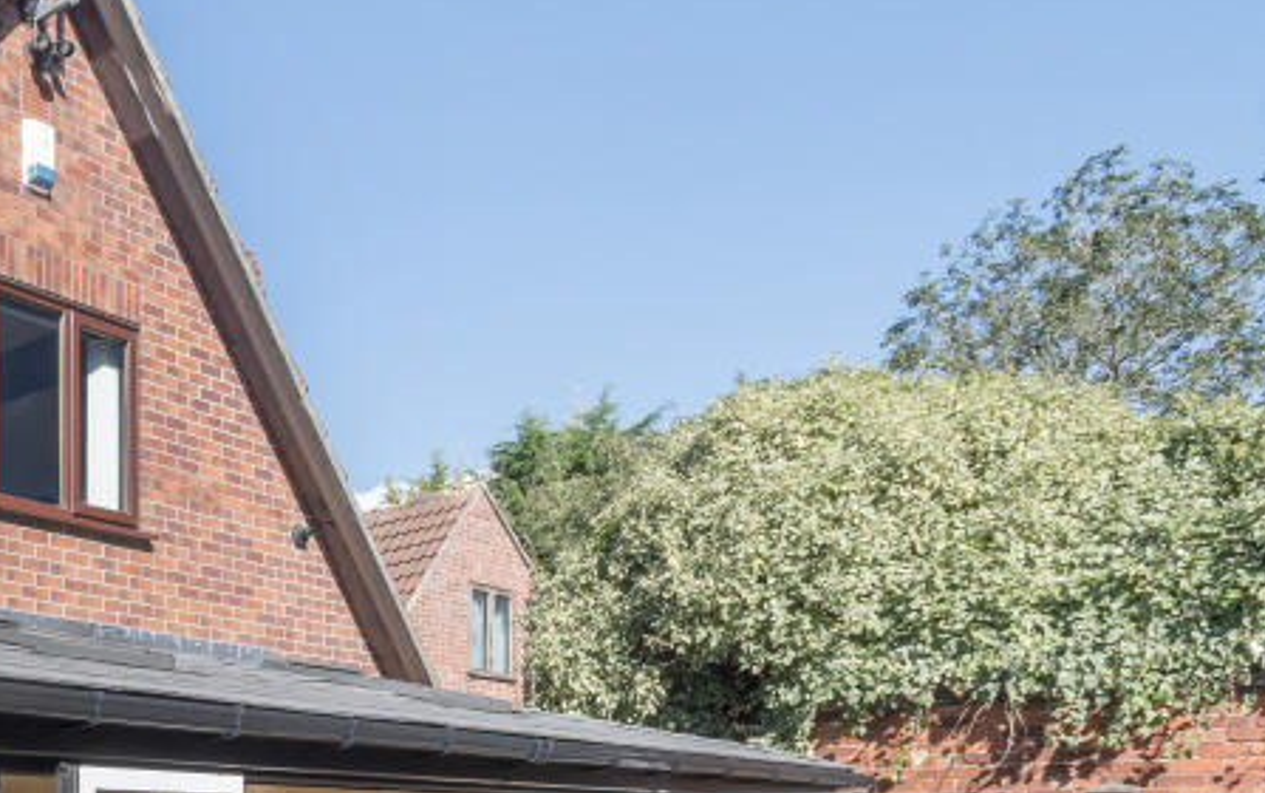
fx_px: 1207
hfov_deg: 42.0
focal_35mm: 35
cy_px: 843
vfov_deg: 32.5
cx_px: -167
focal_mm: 10
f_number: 8
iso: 100
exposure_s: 1/100
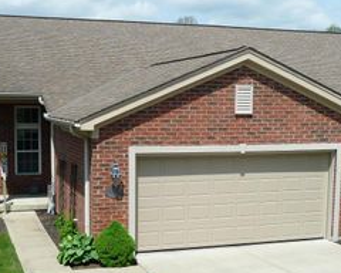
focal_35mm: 57
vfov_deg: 26.6
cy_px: 168
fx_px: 575
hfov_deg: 33.0
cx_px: 161
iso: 100
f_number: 8
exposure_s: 1/320
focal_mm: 4.7
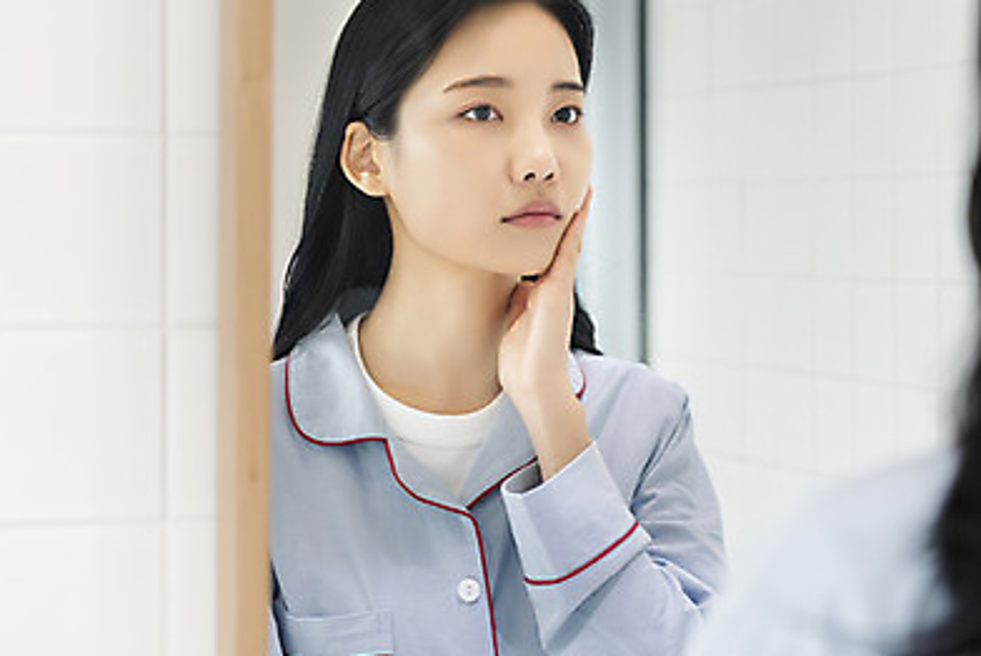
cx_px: 572
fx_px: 2918
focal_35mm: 107
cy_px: 193
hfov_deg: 19.1
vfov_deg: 12.8
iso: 400
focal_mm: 70
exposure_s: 1/125
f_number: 2.8
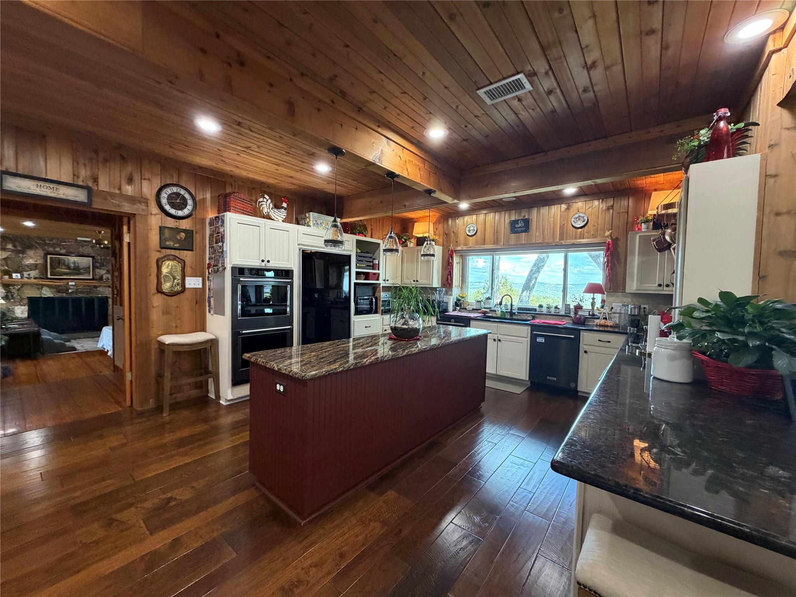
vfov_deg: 85.7
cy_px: 298
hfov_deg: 102.1
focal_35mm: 14
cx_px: 398
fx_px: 322
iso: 320
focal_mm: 2.22
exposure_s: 1/60
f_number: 2.2
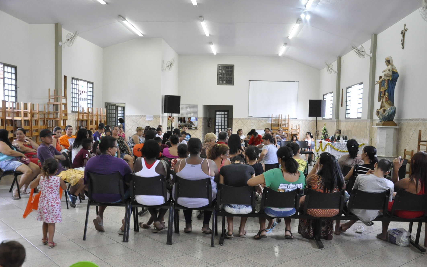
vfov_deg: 37.3
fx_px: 396
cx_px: 212
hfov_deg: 56.7
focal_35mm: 34
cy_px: 141
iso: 2500
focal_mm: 22
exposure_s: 1/125
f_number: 3.8
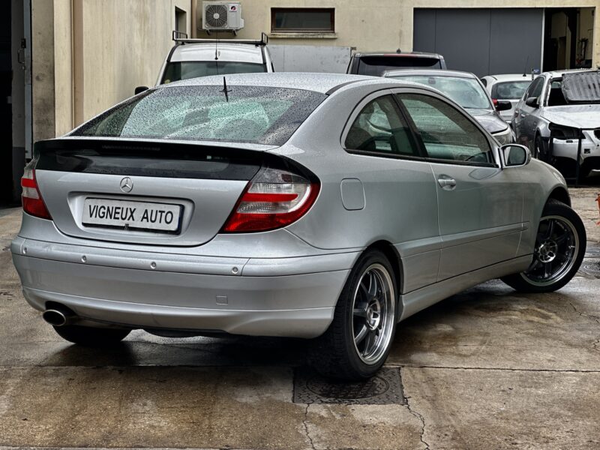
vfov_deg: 19.1
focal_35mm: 77
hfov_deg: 25.3
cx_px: 300
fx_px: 1335
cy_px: 225
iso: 20
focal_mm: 9
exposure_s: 1/121
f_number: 2.8
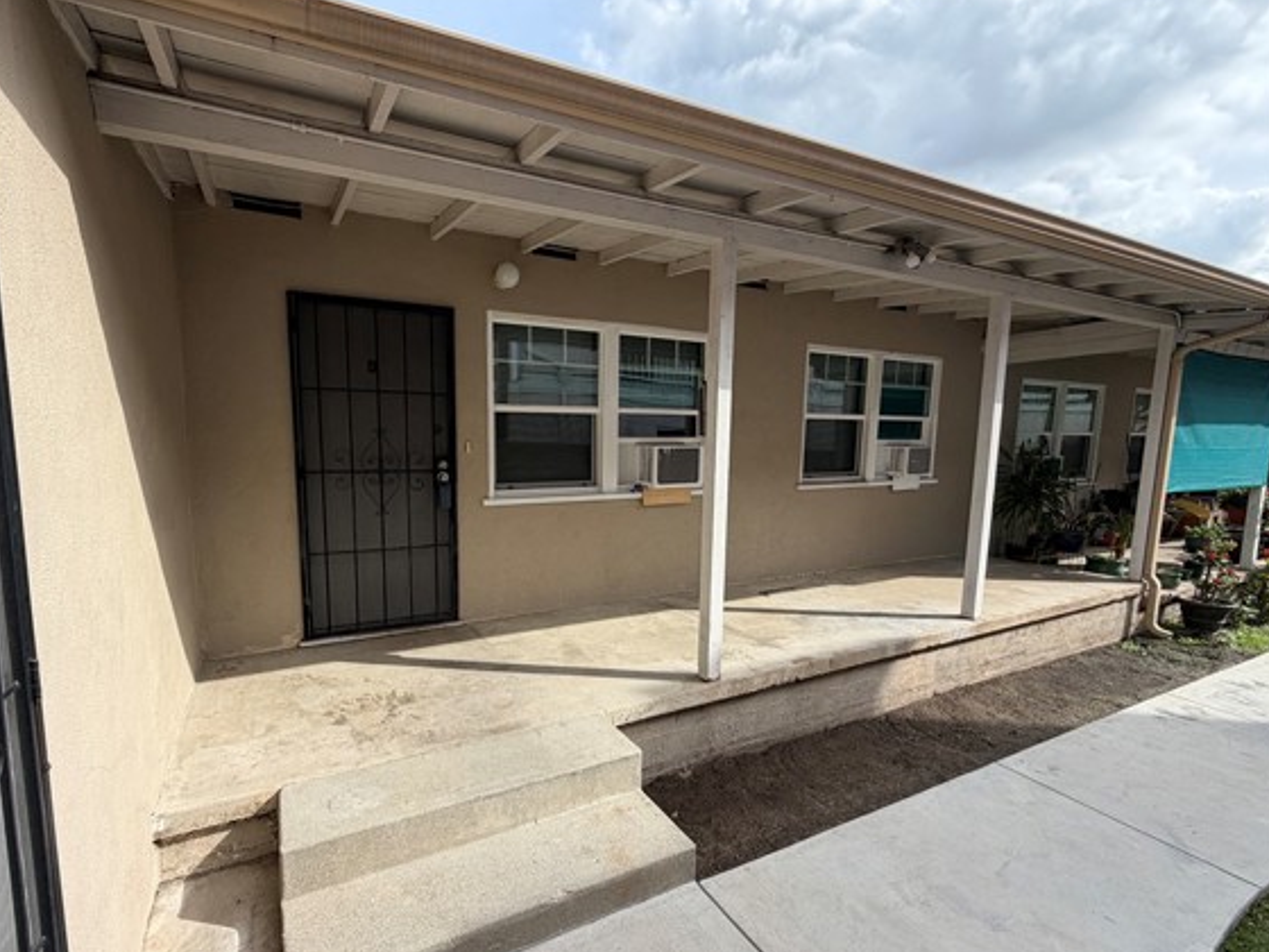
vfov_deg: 78.0
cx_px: 557
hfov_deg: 94.0
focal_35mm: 16
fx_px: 587
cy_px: 515
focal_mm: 2.22
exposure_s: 1/726
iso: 40
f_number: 2.2
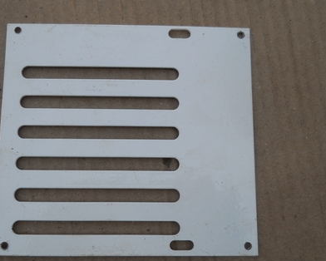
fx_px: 492
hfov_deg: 36.6
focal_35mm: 51
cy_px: 136
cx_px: 141
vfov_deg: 29.7
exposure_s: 1/320
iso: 80
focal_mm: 6.72
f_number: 3.1
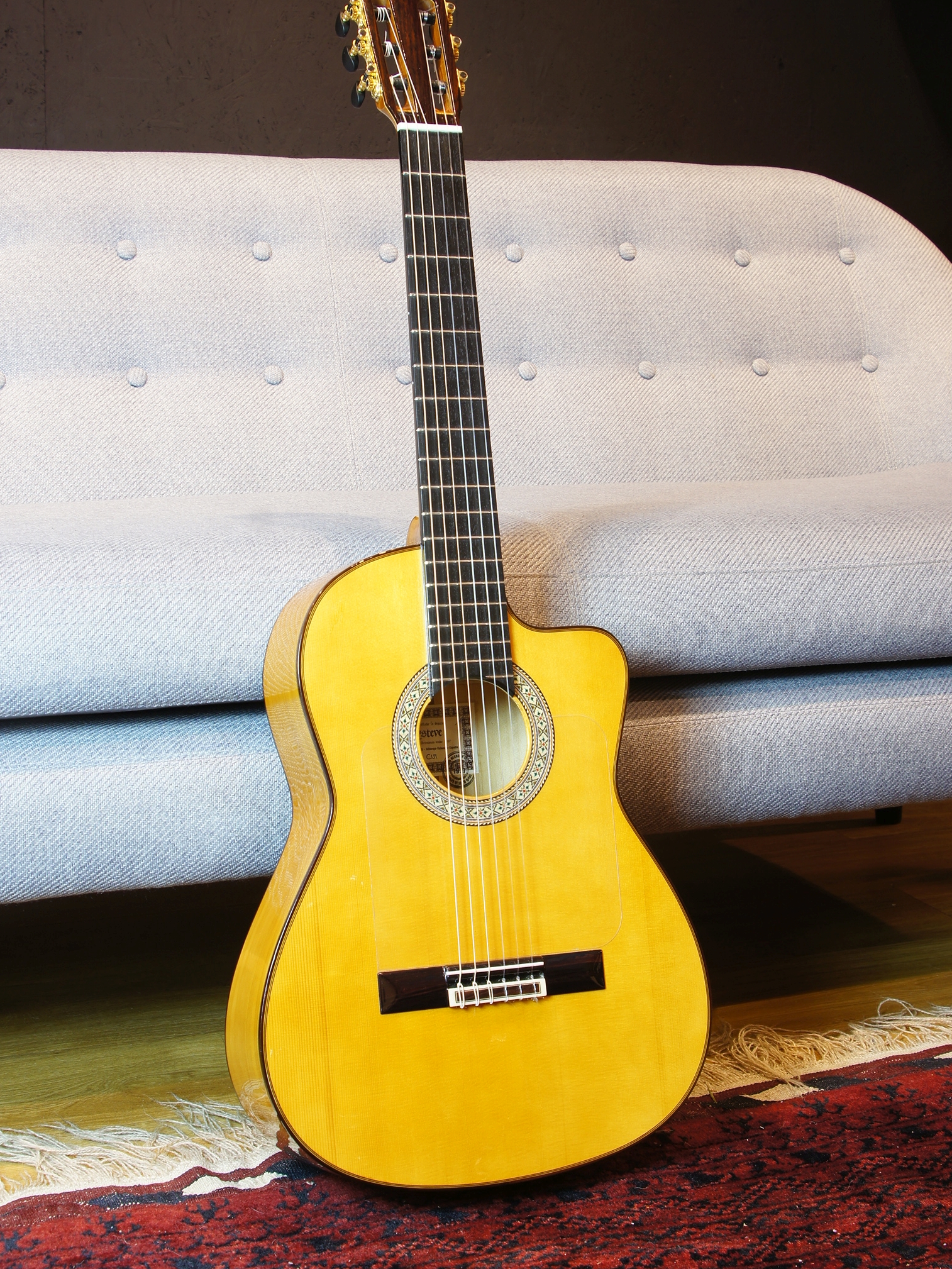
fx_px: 1796
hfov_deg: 29.7
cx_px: 477
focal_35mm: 49
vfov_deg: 38.9
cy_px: 586
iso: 100
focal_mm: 30
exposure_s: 1/1.25
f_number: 9
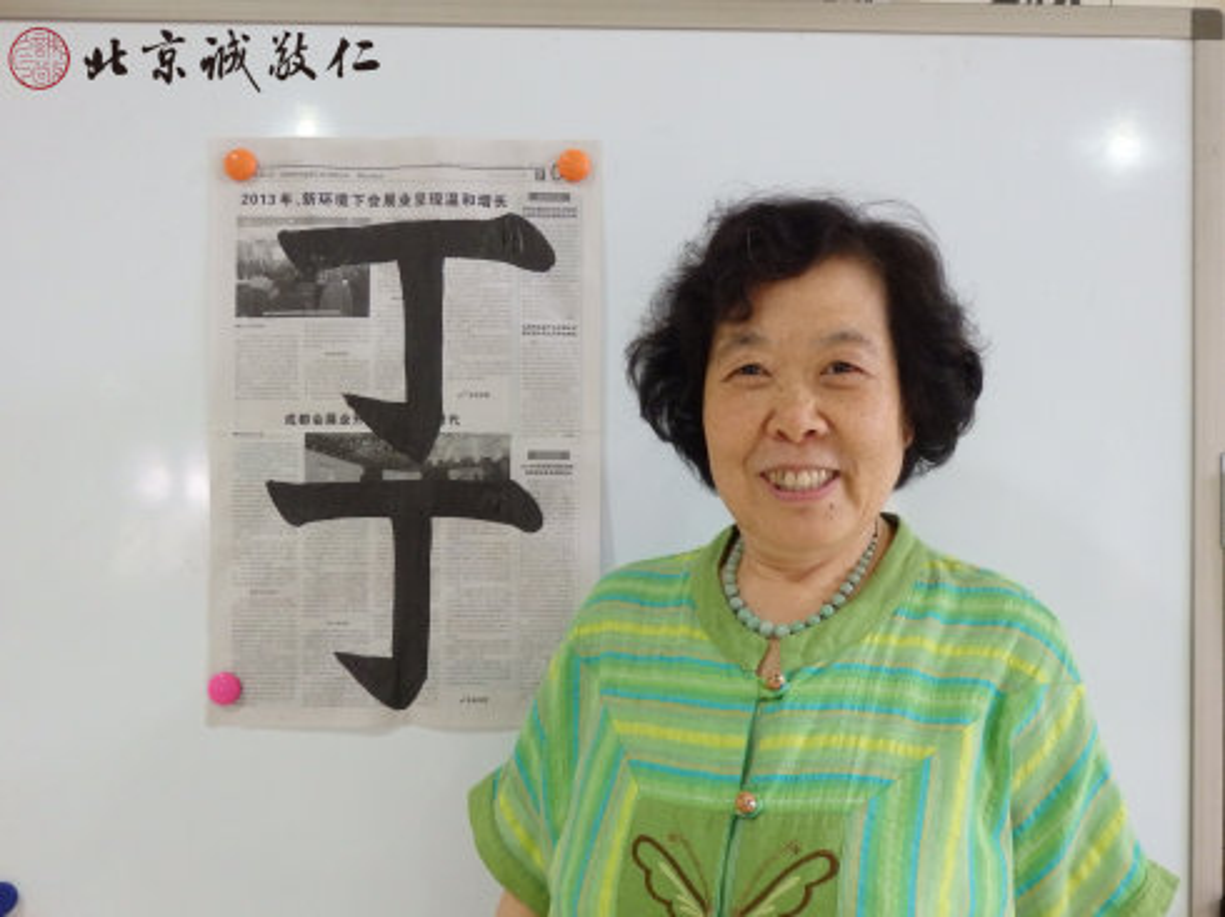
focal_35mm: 33
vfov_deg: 42.9
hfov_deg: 55.4
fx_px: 1167
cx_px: 612
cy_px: 458
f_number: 3.4
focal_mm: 6
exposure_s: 1/40
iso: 800
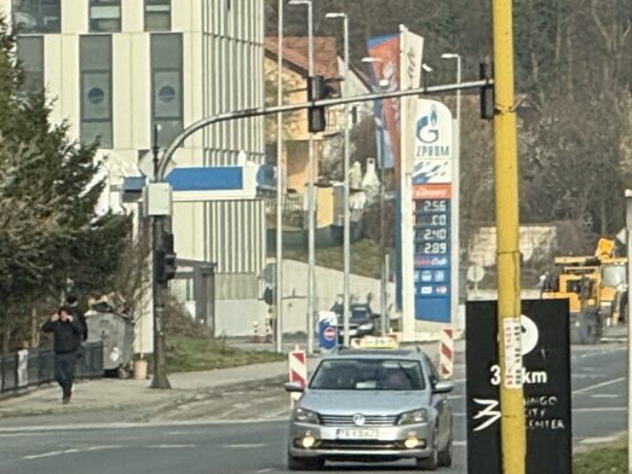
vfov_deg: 2.5
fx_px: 10740
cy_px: -179
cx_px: 1467
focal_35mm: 588
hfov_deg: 3.3
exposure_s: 1/381
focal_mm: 15.66
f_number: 2.8
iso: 50
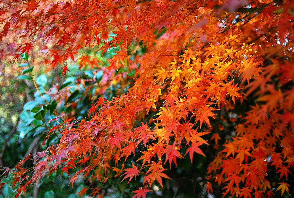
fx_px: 430
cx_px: 147
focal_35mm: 52
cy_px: 99
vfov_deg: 25.9
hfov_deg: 37.8
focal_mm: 35
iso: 100
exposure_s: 1/200
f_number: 2
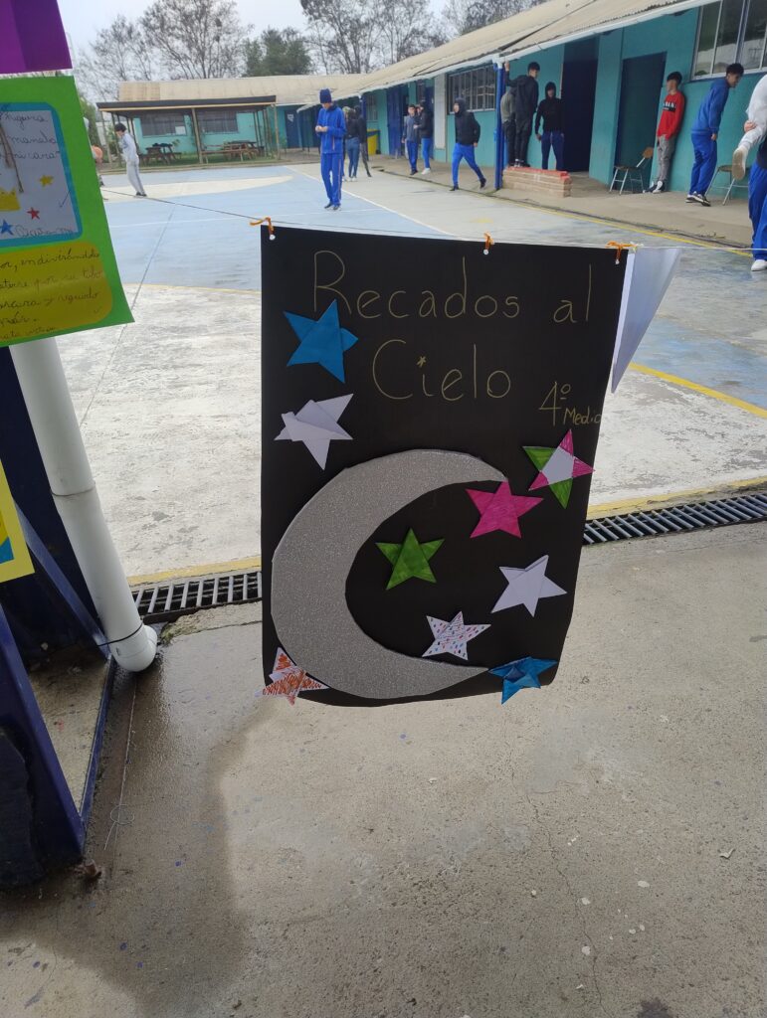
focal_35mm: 24
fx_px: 707
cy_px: 509
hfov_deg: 56.9
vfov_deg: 71.5
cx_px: 384
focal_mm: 5.56
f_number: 1.8
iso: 100
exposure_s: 1/177
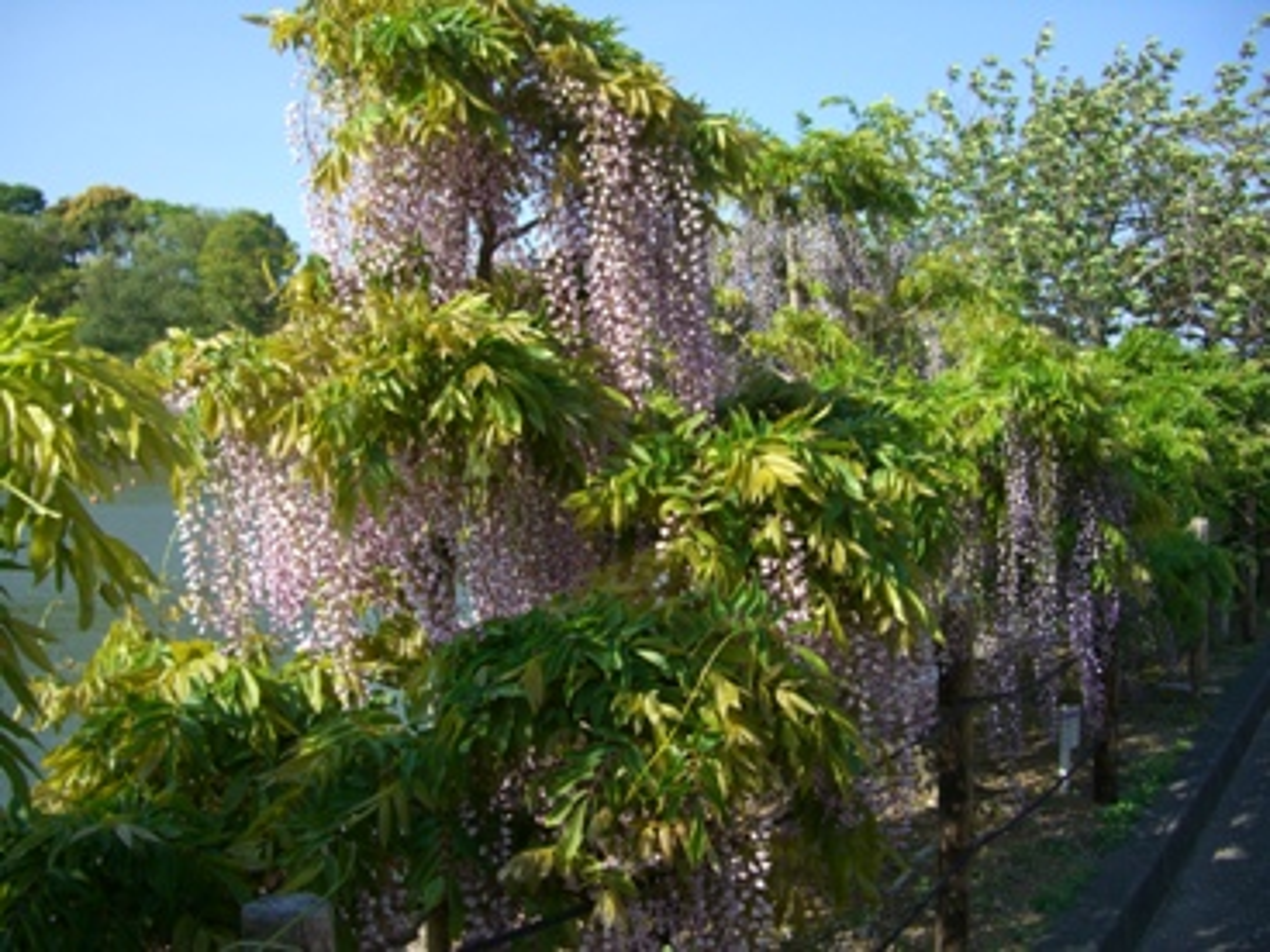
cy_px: 476
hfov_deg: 49.0
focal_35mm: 38
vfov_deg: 37.7
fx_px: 1394
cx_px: 635
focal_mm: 7.9
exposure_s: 1/500
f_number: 2.8
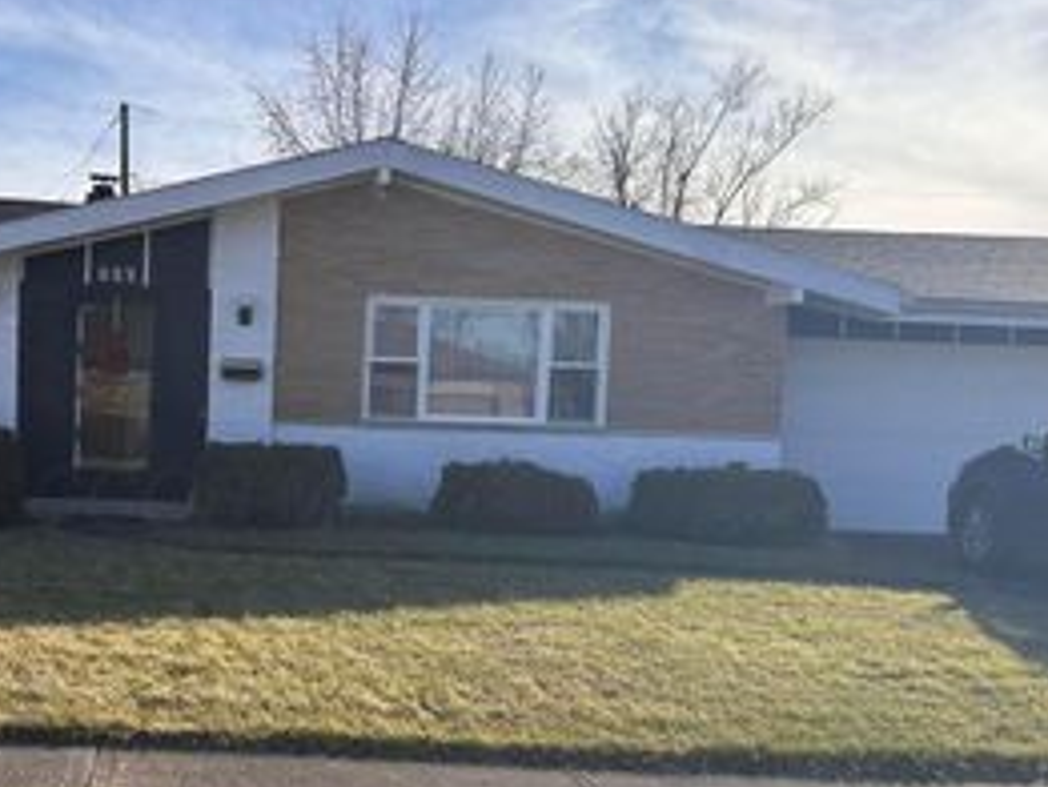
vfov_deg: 31.4
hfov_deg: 39.8
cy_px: 496
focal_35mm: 46
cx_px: 233
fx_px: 1393
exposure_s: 1/5263
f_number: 1.78
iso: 80
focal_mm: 6.86
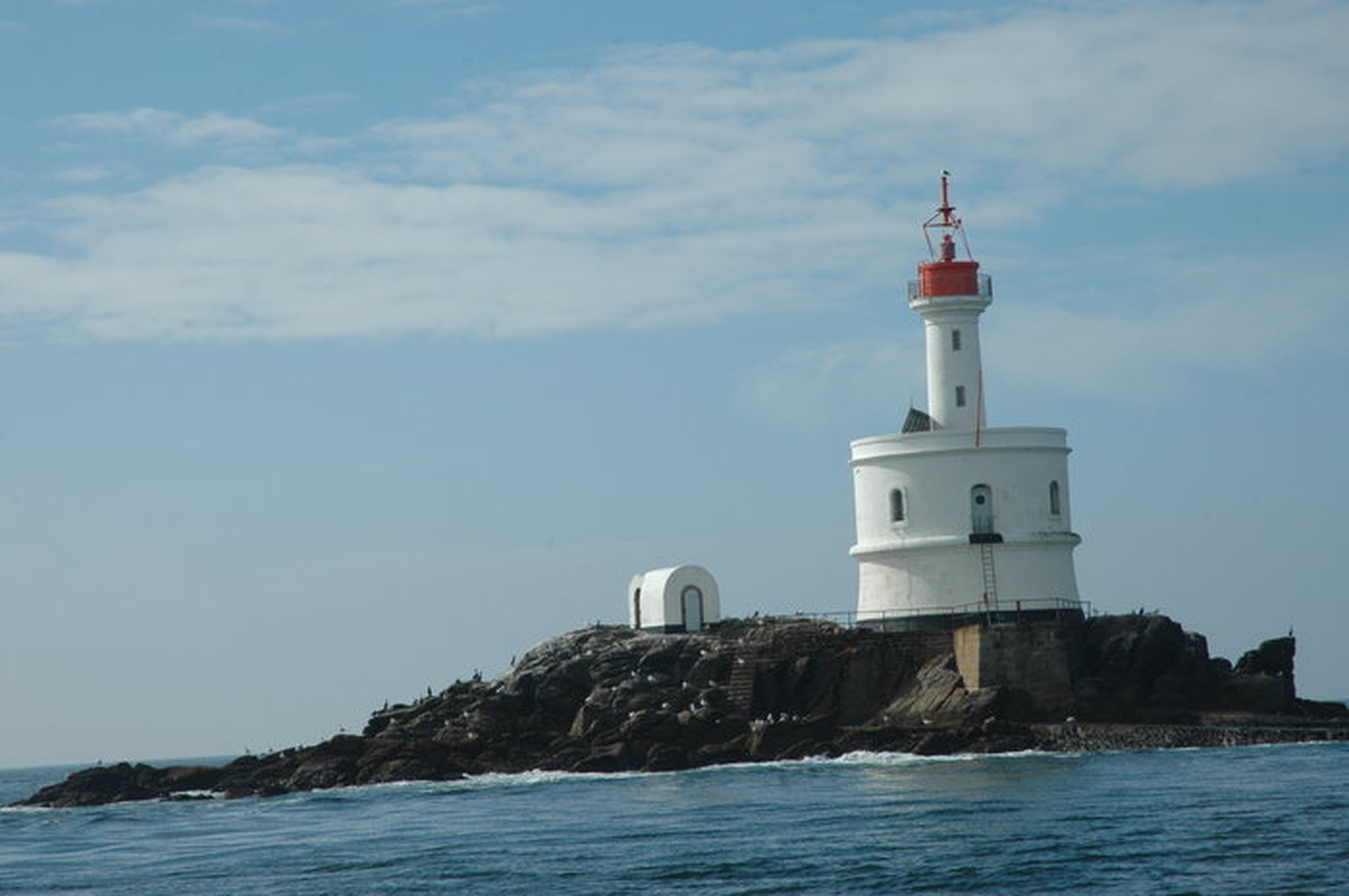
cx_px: 674
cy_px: 448
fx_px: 3930
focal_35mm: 105
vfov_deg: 13.0
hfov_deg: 19.5
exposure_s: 1/640
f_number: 13
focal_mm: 70
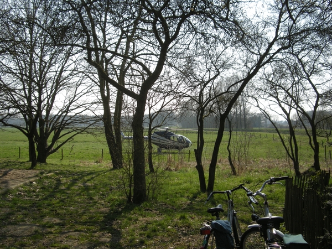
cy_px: 124
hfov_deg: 50.1
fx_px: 355
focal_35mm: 37
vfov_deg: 38.7
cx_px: 166
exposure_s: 1/764
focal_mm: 7.9
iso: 64
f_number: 2.8
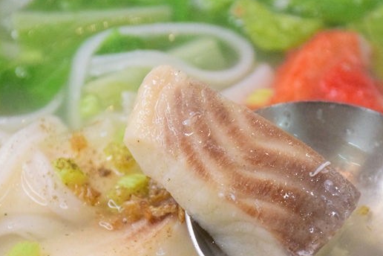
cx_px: 238
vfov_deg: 7.1
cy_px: 182
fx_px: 2043
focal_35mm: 192
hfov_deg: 10.7
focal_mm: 66
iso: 6400
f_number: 6.3
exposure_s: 1/640
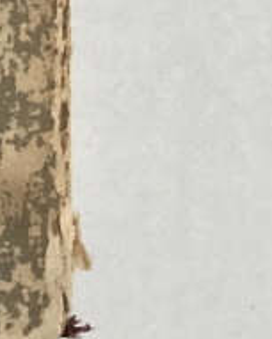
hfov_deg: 6.0
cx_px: -633
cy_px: -911
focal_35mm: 233
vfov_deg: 6.8
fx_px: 2343
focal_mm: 3.99
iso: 80
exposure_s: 1/60
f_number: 1.8
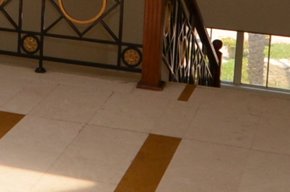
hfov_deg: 18.9
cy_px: -99
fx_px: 860
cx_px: 53
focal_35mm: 107
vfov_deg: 12.1
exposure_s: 1/250
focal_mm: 10
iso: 400
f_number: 6.3
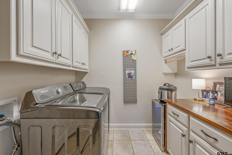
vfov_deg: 81.2
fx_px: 90
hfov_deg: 104.3
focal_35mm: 14
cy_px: 78
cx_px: 116
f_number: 8
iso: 800
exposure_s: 1/15
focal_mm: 14
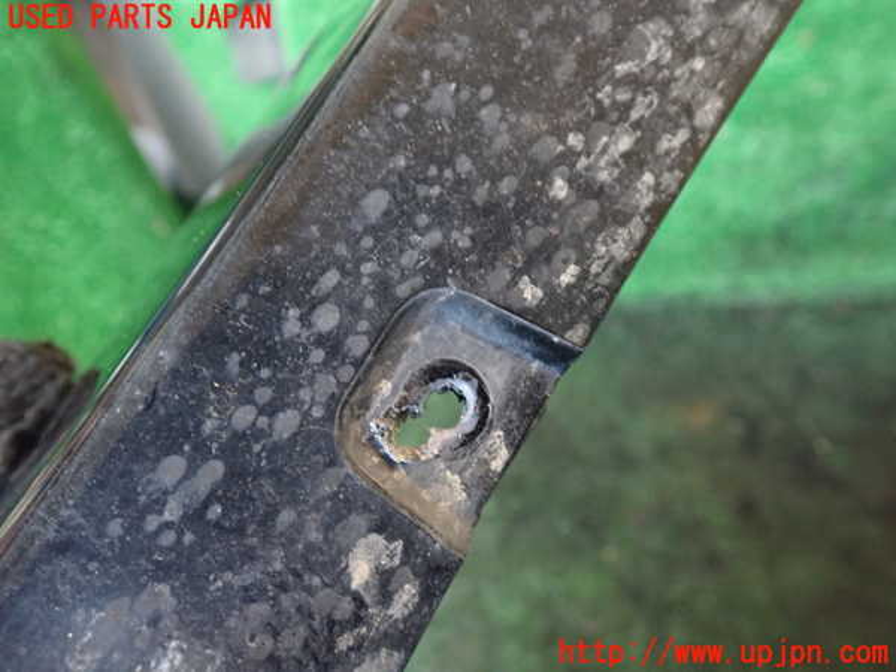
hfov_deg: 60.0
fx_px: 777
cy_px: 336
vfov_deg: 46.8
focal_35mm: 30
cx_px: 448
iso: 800
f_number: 2.3
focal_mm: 5.4
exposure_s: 1/25
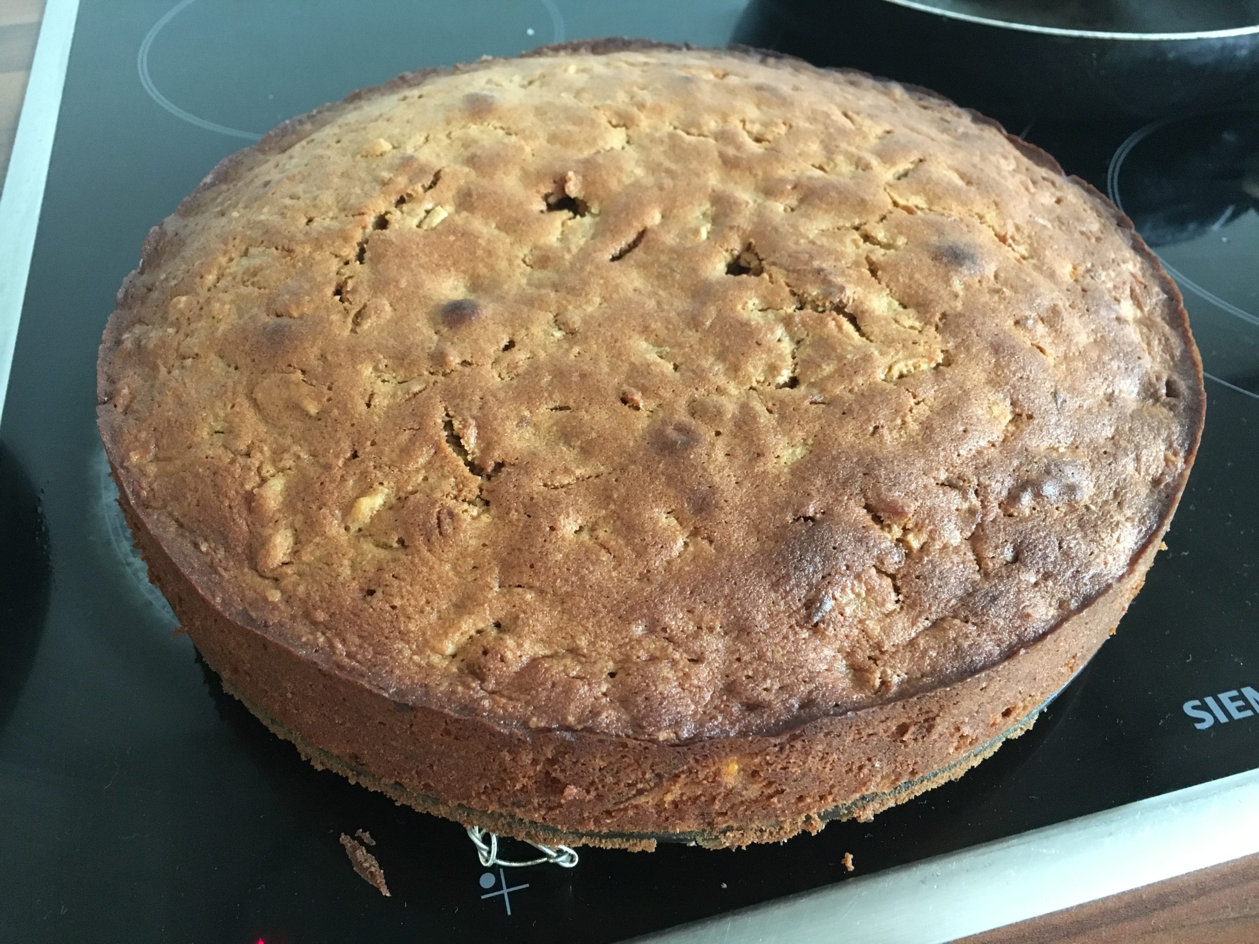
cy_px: 472
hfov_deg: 61.7
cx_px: 630
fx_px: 1055
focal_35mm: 29
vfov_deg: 48.2
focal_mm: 4.15
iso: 250
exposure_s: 1/17
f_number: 2.2
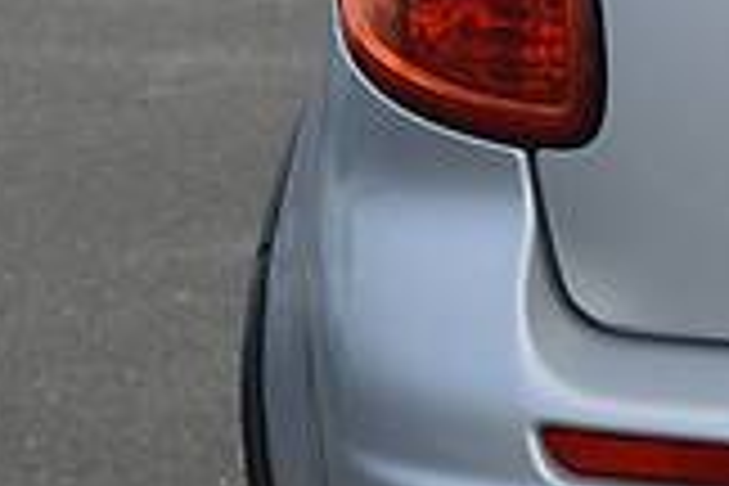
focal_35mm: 178
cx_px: 1480
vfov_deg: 7.7
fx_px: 3604
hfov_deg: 10.6
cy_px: 72
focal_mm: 24
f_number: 7.1
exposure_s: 1/200
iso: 100
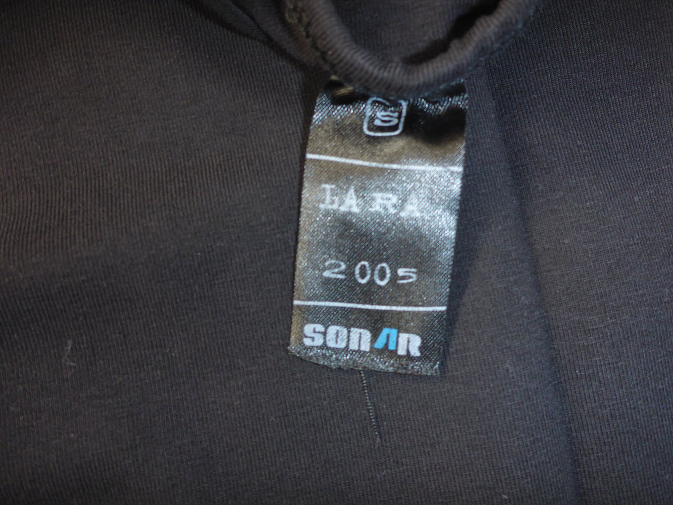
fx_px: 544
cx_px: 336
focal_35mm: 28
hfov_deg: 63.4
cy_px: 252
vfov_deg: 49.8
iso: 200
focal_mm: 4.9
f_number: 3.3
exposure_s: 1/4
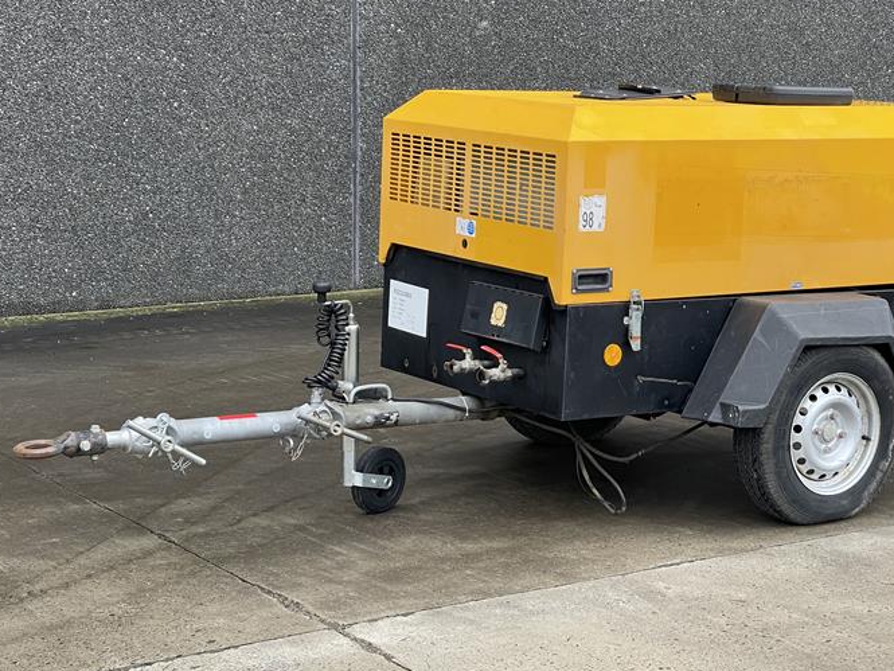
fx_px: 1989
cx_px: 496
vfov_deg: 19.1
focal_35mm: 77
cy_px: 284
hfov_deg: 25.3
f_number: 2.2
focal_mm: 7.5
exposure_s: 1/99
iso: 80
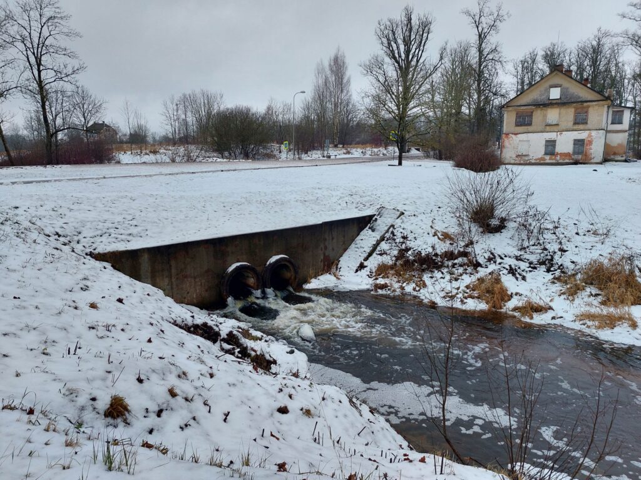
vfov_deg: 56.8
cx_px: 320
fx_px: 444
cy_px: 240
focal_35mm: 24
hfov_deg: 71.6
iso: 32
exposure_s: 1/50
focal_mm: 5.23
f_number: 1.8
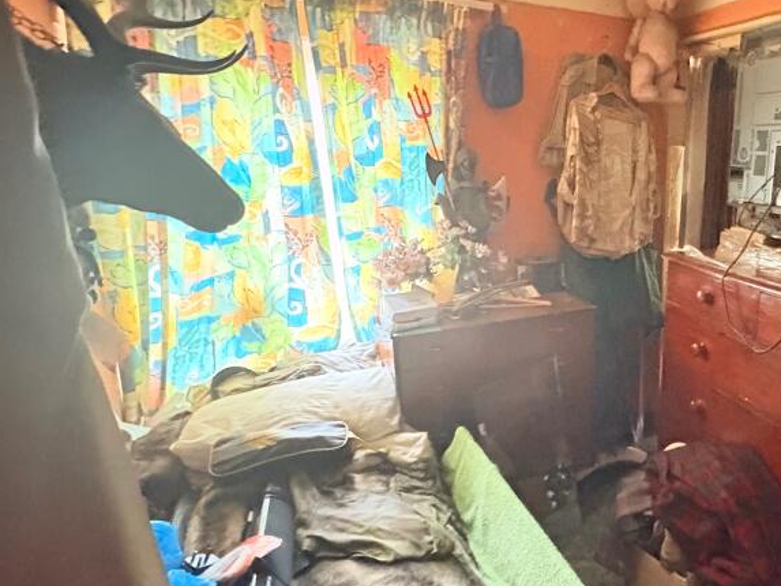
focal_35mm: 25
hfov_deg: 63.4
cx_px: 626
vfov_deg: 54.8
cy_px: 266
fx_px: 564
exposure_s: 1/30
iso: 1250
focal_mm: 2.22
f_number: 2.2
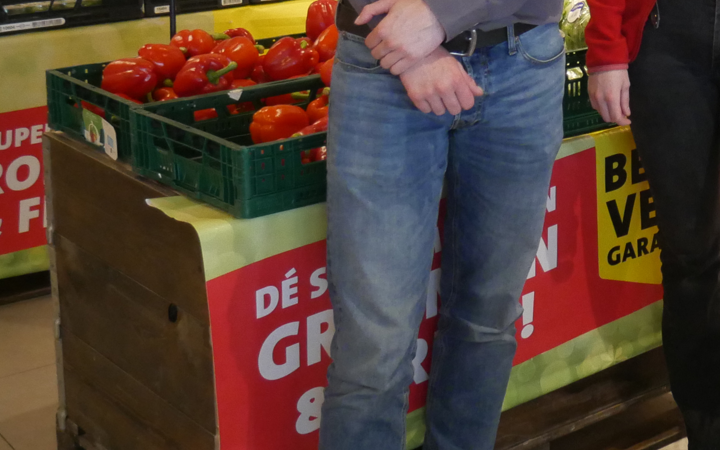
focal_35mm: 73
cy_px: -47
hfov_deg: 25.9
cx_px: 807
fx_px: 1432
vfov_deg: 17.2
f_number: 3.5
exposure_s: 1/200
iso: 2000
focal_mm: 14
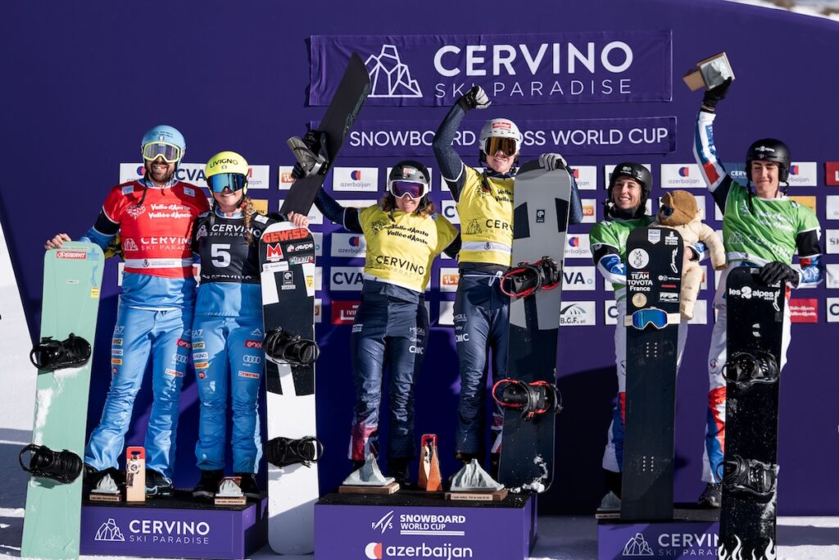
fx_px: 1981
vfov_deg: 16.1
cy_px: 280
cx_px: 420
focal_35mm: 85
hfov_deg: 23.9
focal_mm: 85
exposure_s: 1/6400
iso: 250
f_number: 2.8
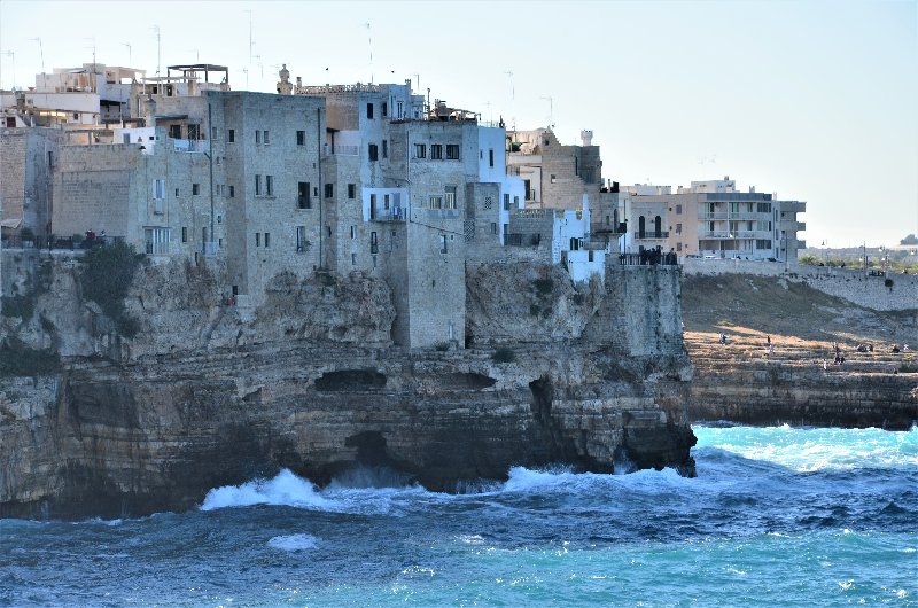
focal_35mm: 147
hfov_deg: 14.0
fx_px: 3741
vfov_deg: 9.3
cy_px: 304
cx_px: 459
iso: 320
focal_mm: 98
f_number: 9
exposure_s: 1/160
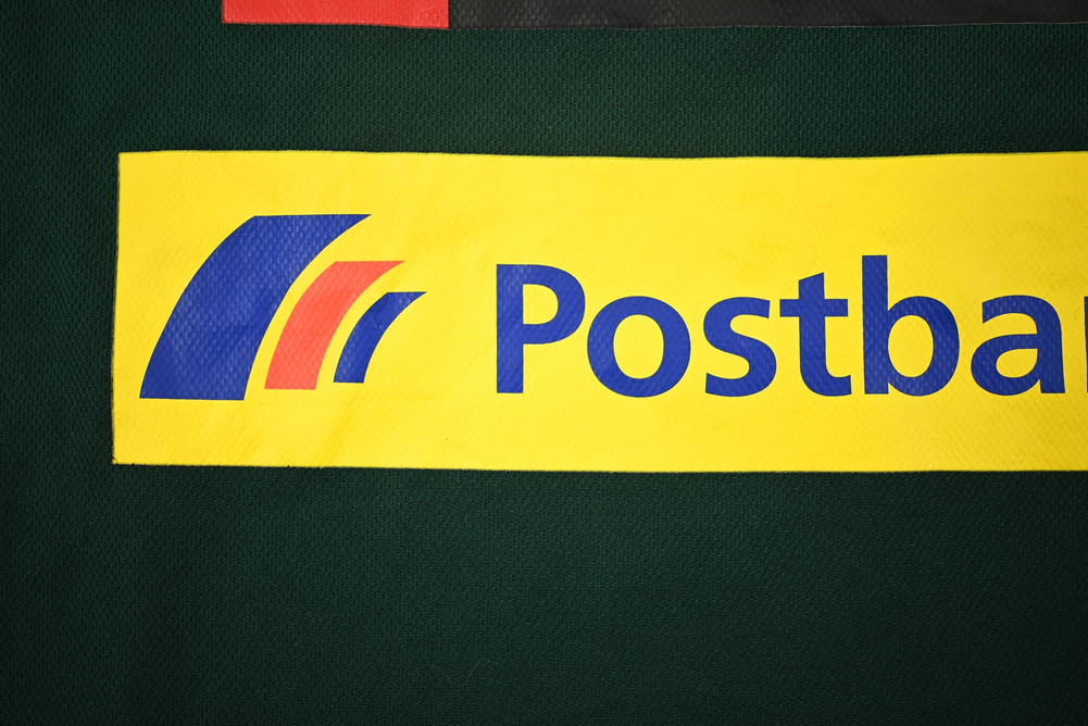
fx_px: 1118
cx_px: 544
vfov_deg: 36.0
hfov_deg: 51.9
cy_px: 363
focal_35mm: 37
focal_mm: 37
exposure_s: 1/90
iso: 200
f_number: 5.3
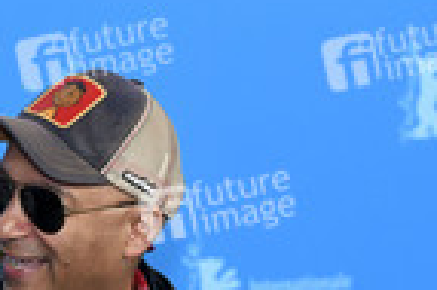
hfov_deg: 8.2
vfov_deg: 5.5
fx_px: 2983
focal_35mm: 246
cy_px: 437
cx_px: -170
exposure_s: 1/320
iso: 800
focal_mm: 78
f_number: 3.5
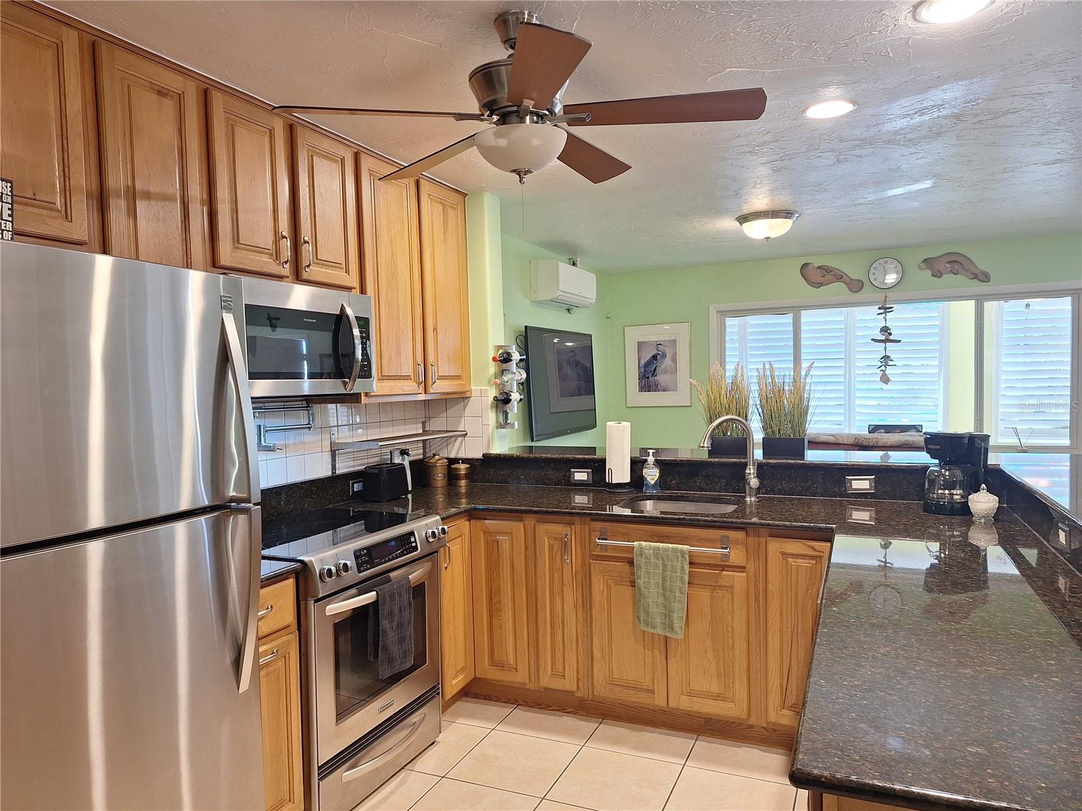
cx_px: 541
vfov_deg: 58.9
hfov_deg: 73.9
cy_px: 406
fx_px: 719
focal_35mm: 23
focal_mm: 5.54
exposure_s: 1/40
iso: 64
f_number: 1.8
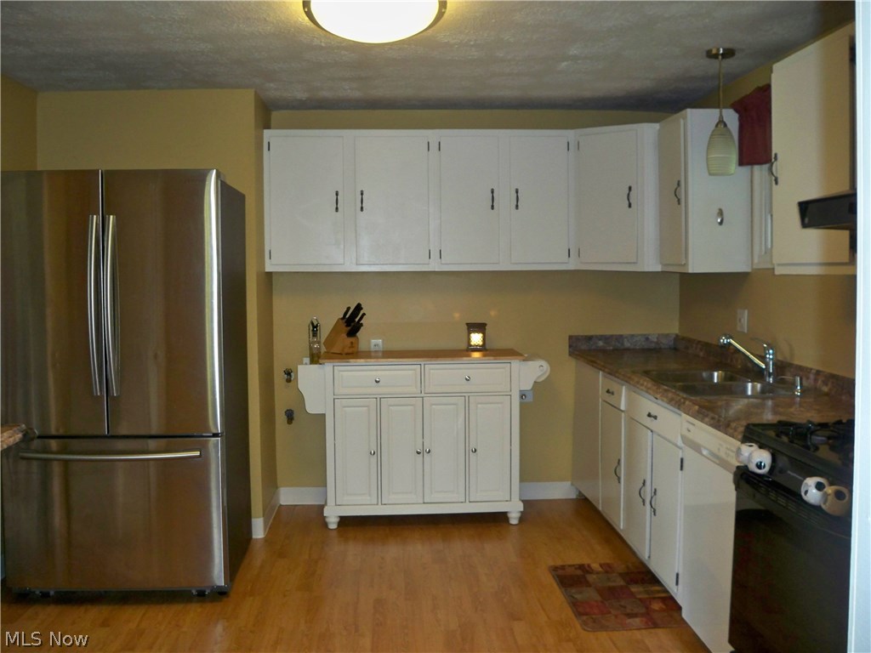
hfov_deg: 52.6
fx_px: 881
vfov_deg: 40.7
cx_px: 436
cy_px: 326
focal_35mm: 35
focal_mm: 6.3
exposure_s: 1/30
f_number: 3.1
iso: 200
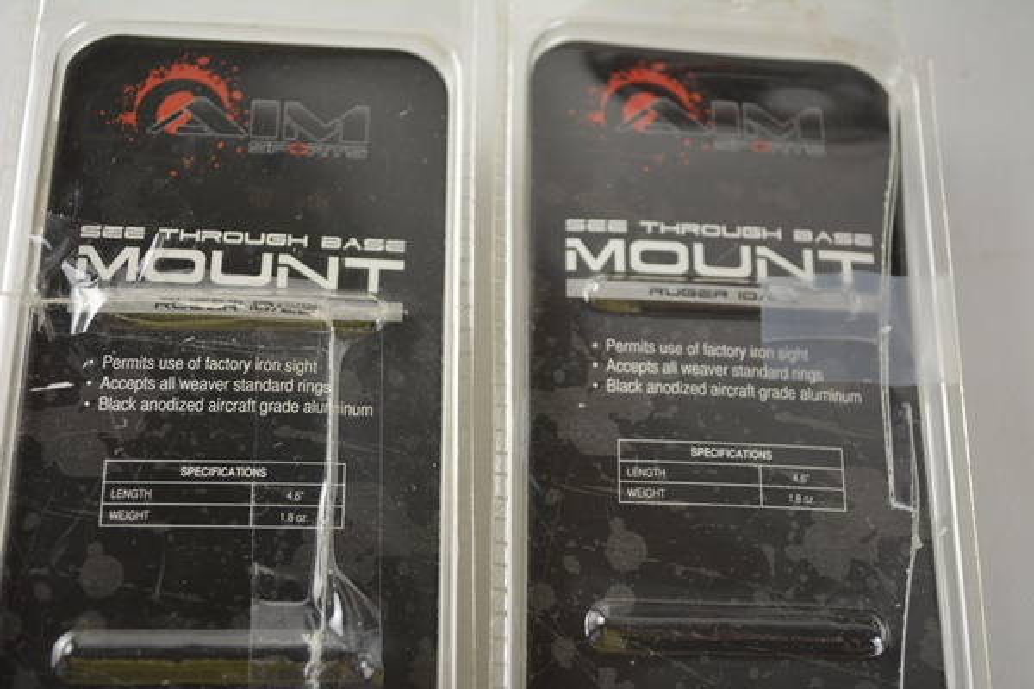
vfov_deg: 23.8
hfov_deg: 35.1
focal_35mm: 57
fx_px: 1637
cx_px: 517
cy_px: 344
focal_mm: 38
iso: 400
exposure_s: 1/100
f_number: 5
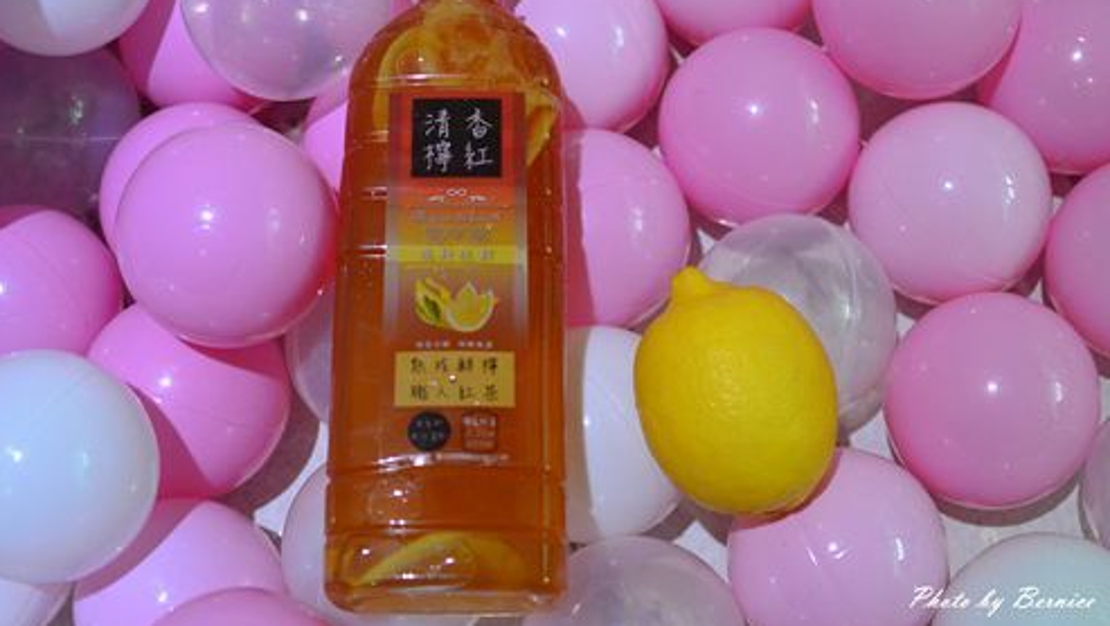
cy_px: 256
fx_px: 1531
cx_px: 556
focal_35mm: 52
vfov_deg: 23.1
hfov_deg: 39.8
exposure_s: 1/250
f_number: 2
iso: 360
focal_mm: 18.5
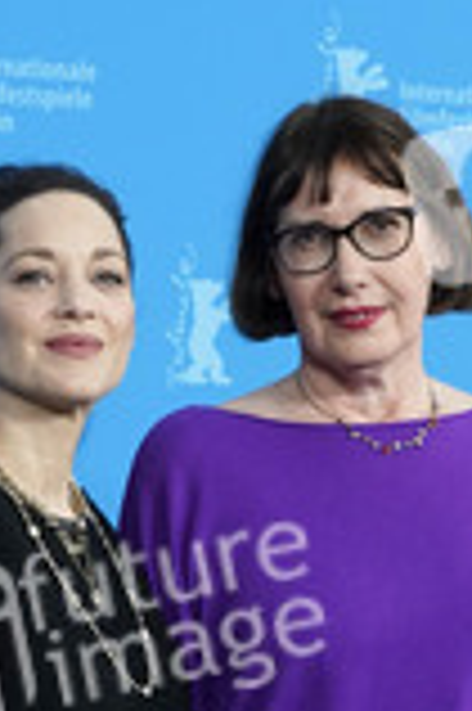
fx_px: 2641
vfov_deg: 14.8
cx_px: 225
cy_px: 855
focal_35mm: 134
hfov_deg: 10.2
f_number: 5.6
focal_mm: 53
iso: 2000
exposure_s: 1/160
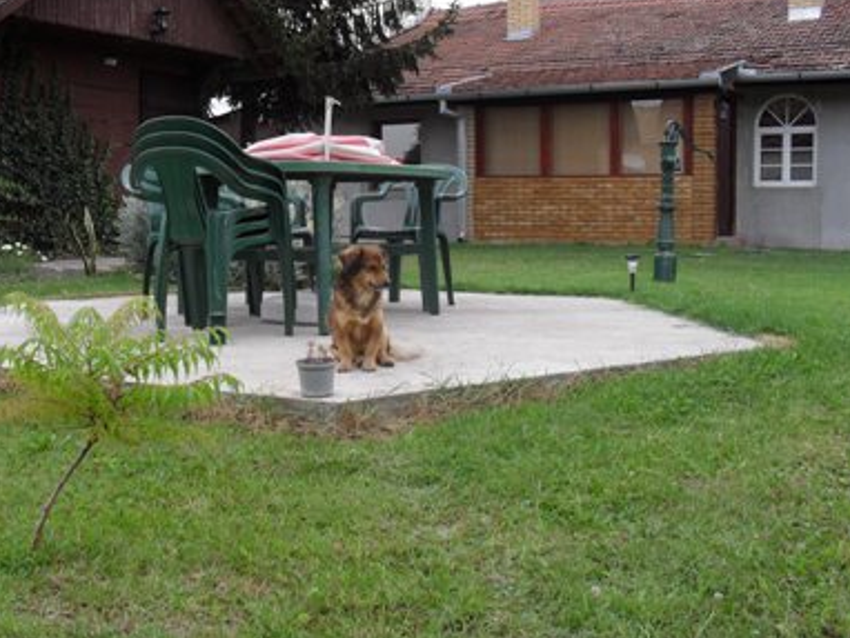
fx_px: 1007
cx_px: 378
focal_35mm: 41
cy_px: 309
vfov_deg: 35.2
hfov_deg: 45.7
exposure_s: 1/250
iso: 100
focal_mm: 6.3
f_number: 3.2
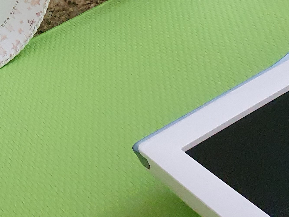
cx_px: -57
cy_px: -107
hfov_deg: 22.8
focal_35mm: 79
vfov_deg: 16.9
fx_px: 659
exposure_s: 1/40
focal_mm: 4.32
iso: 640
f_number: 2.4
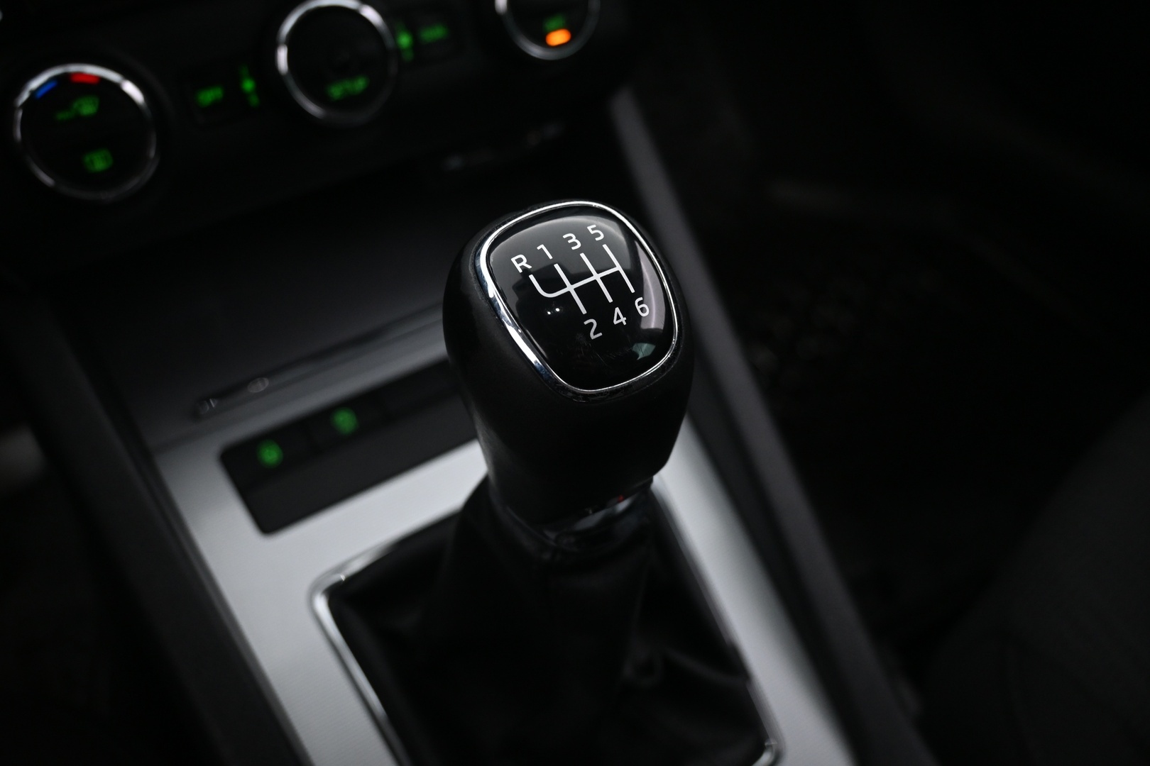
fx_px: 958
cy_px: 383
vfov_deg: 43.6
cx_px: 575
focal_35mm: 30
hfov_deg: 61.9
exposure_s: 1/30
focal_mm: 20
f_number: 3.8
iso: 1400
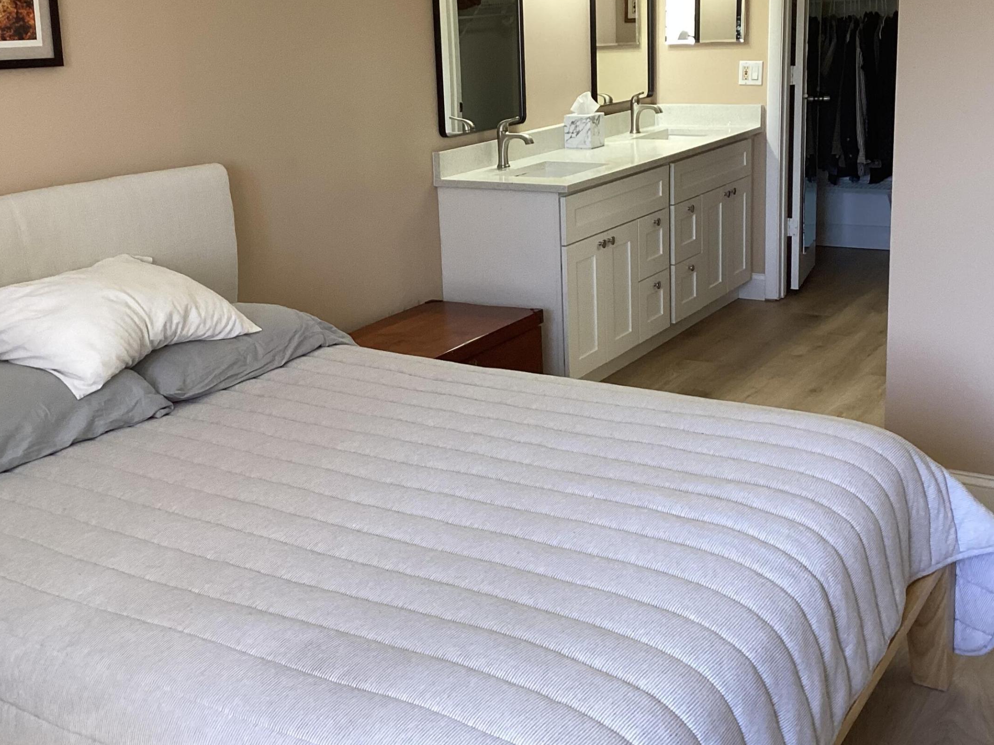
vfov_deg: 34.1
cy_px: 273
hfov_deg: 44.7
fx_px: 1206
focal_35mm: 42
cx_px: 444
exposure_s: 1/60
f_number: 2.4
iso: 80
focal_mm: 3.3
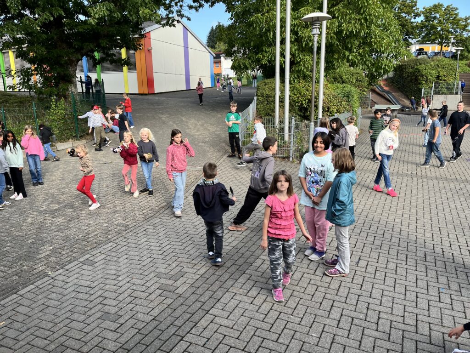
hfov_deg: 67.3
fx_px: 353
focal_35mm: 26
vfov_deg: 53.1
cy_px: 176
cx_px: 235
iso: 50
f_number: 1.6
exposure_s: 1/756
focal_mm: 5.1
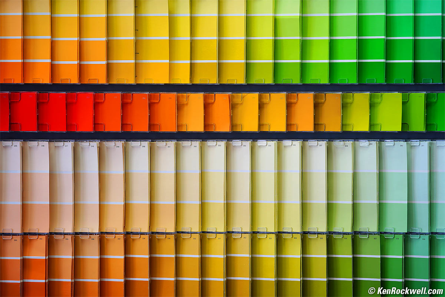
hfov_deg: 15.2
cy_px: 148
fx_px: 1669
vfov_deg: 10.2
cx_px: 222
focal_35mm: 135
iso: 100
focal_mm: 135
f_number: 2.2
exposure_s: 1/250
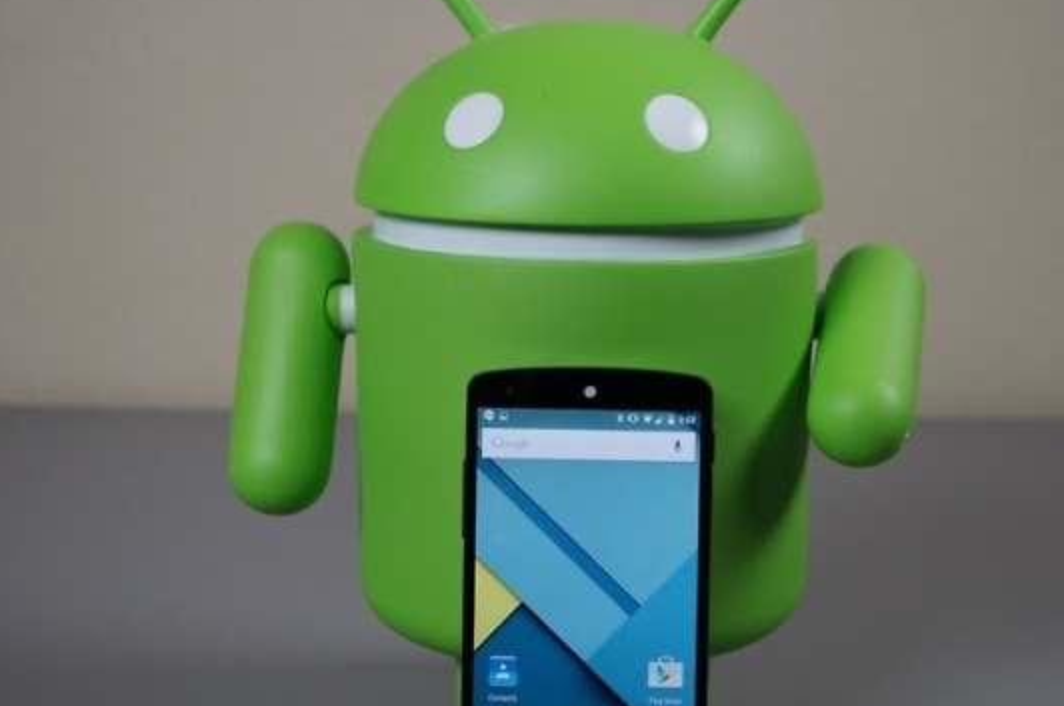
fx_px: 1918
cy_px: 448
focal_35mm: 65
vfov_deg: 20.8
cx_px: 634
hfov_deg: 30.9
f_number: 4.5
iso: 320
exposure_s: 1/60
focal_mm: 30
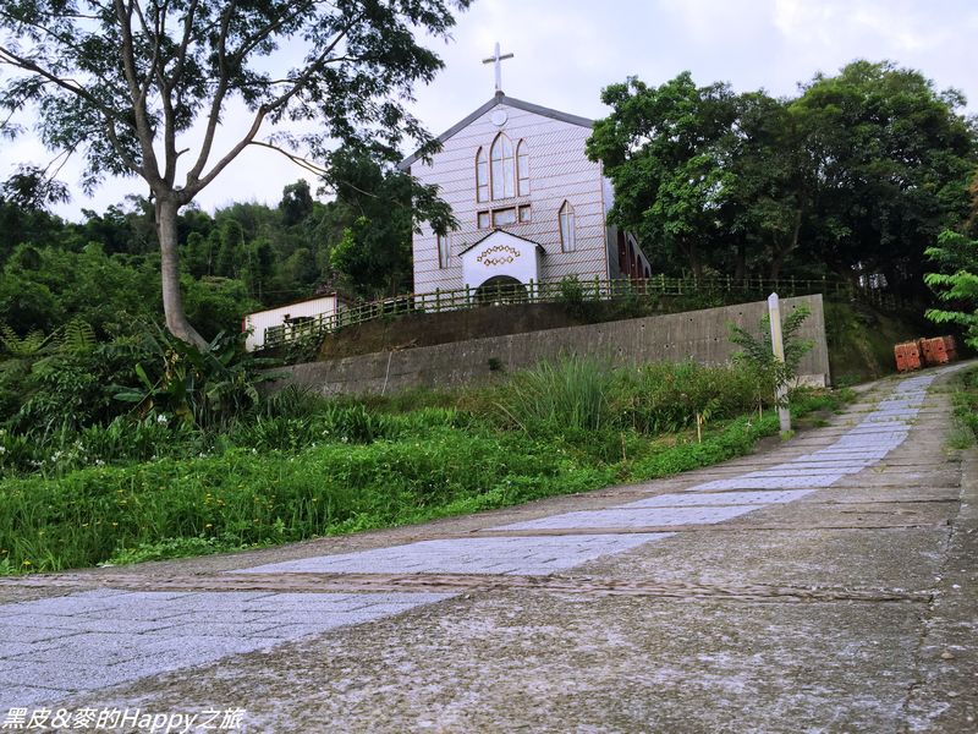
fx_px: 819
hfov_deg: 61.7
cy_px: 367
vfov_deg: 48.2
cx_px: 489
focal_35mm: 29
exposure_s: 1/1014
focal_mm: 4.15
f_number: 2.2
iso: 32
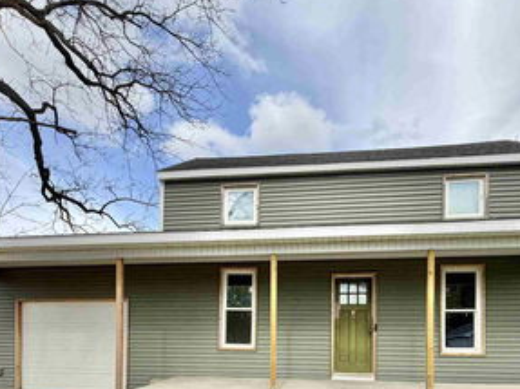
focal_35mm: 25
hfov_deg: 69.4
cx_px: 268
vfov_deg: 49.9
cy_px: 337
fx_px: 375
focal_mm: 2.22
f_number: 2.2
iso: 32
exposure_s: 1/770
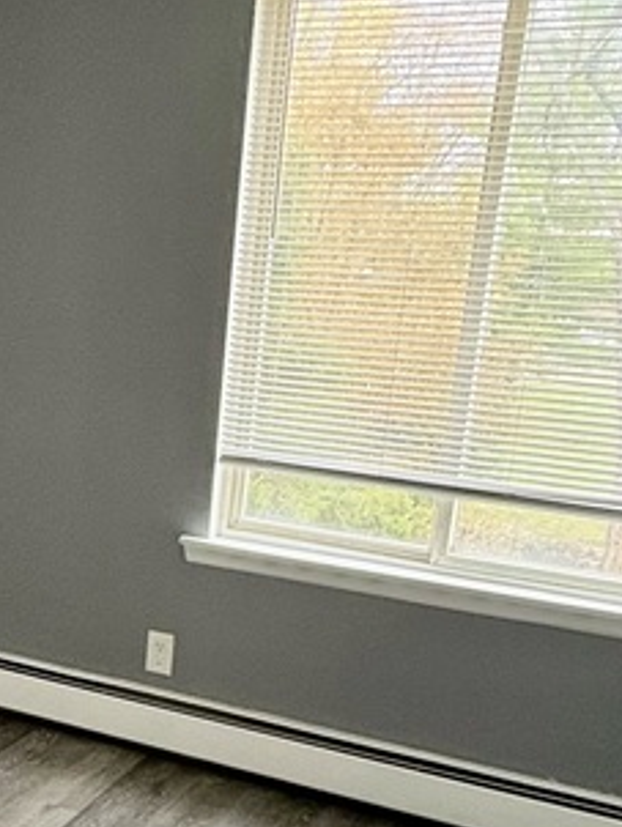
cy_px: 578
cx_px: 25
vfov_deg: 37.6
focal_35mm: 50
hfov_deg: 27.7
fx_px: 1196
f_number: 2.2
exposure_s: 1/60
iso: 400
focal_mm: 2.22
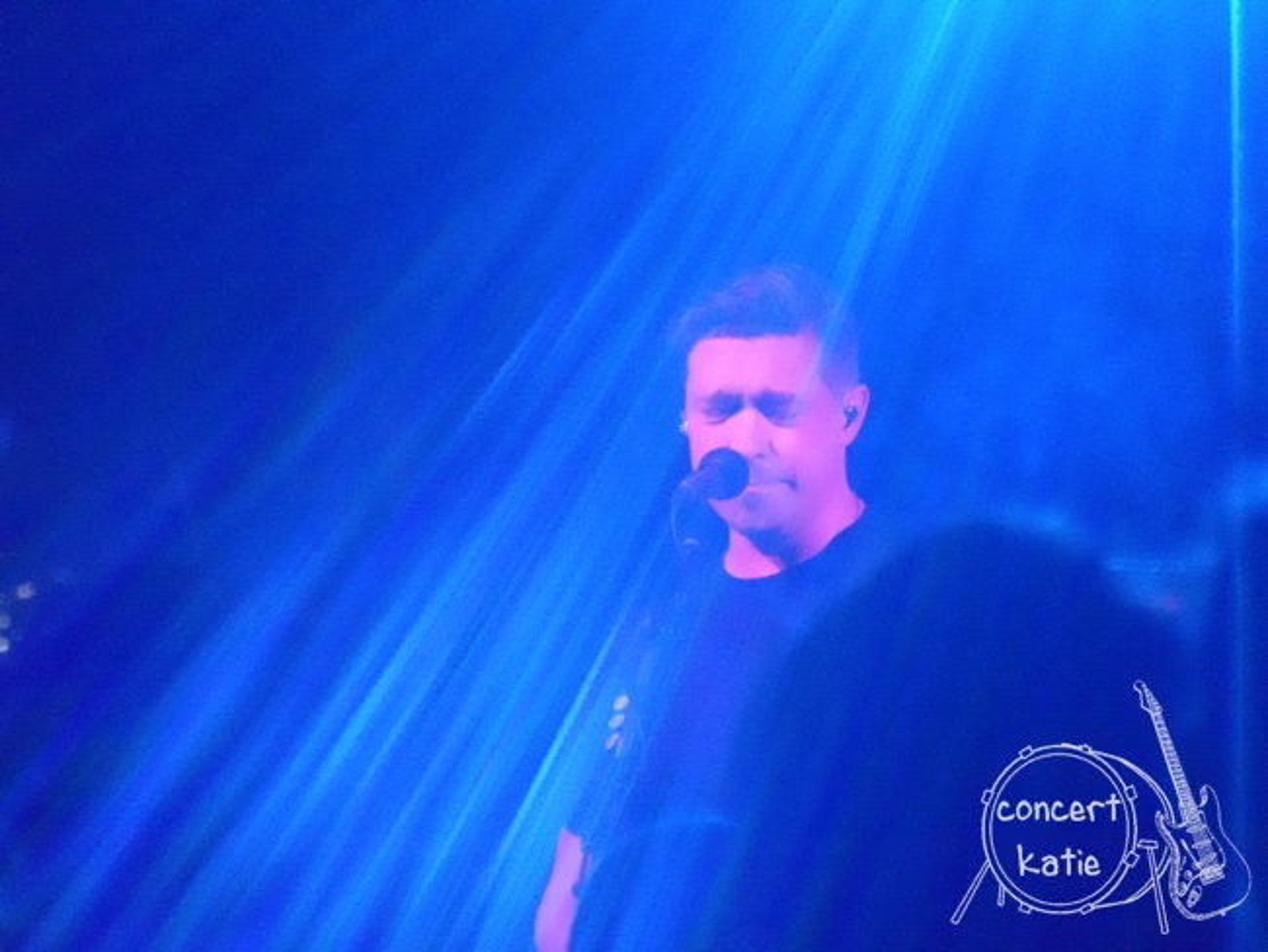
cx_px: 634
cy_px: 476
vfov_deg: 2.1
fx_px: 26054
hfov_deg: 2.8
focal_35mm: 711
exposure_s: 1/50
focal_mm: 116.76
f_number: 6.3
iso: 3200
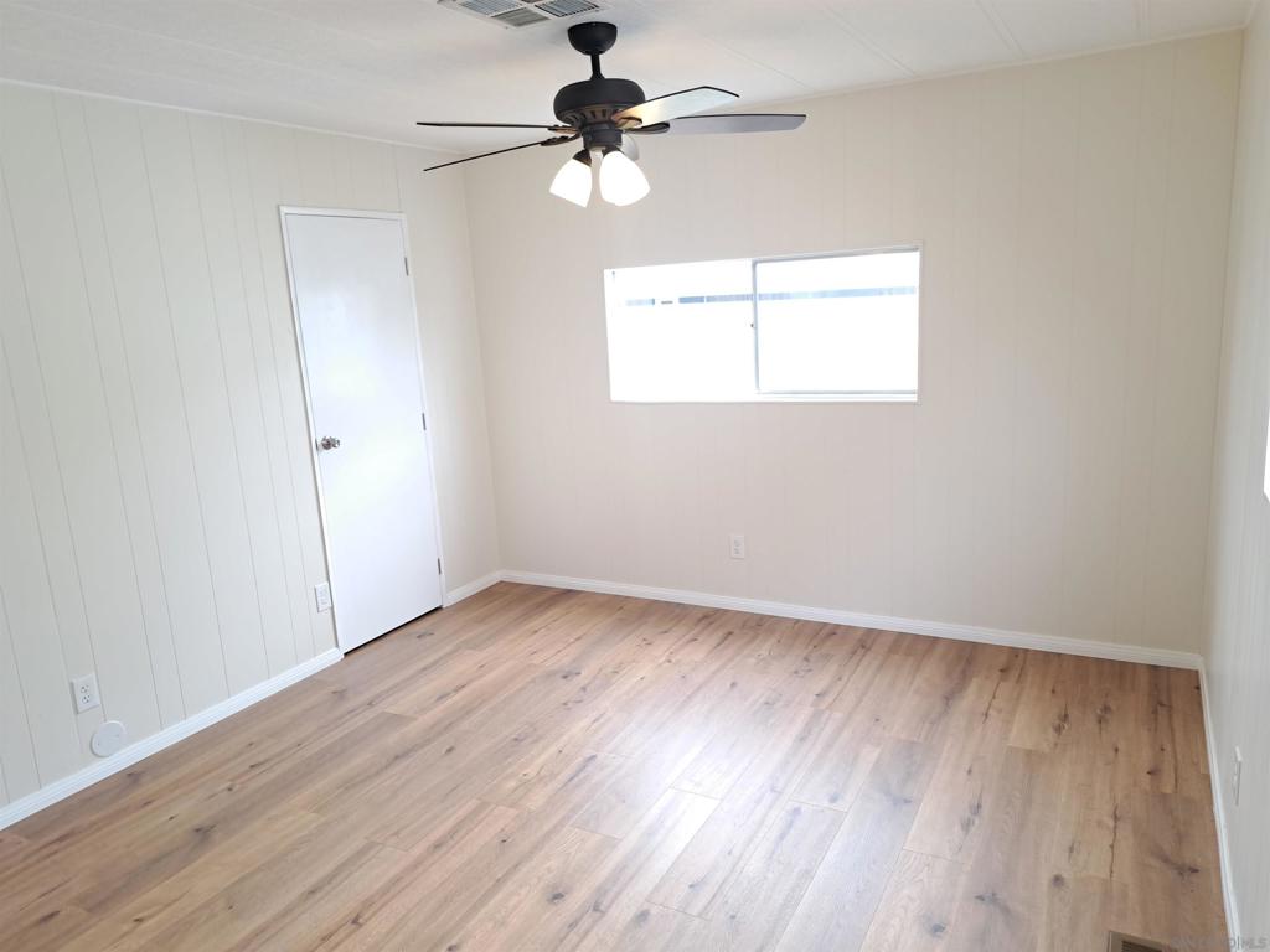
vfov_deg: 56.8
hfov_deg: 71.6
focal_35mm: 24
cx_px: 635
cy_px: 476
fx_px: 881
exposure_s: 1/120
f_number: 1.8
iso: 64
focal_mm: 5.23
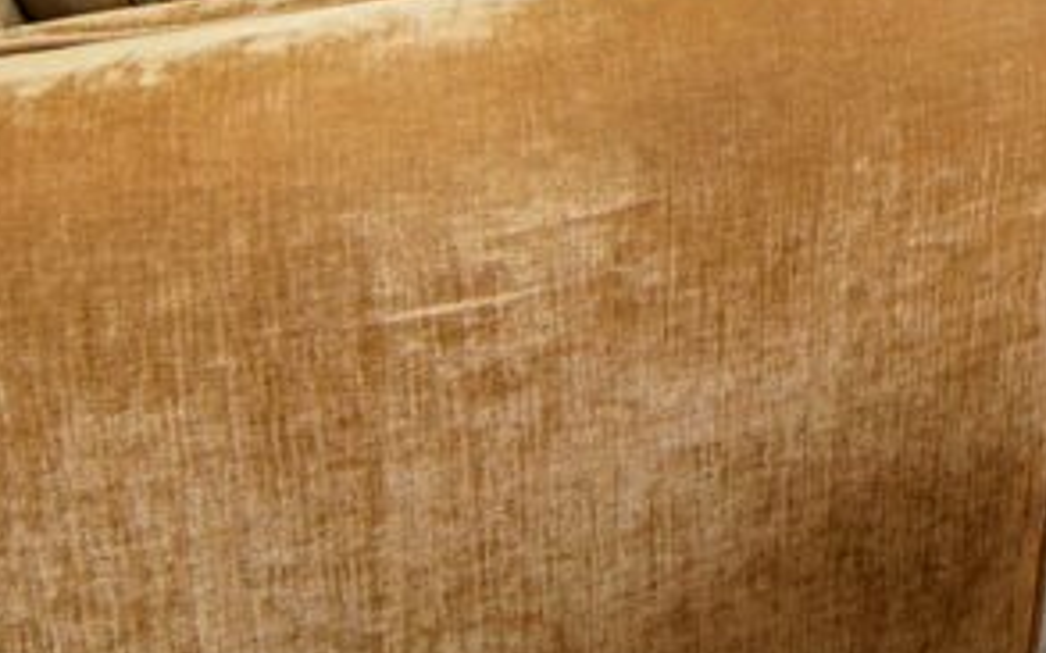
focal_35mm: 59
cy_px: -423
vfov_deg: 18.5
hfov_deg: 27.2
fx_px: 1675
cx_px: 1457
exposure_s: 1/3.33
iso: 100
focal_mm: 11
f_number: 10
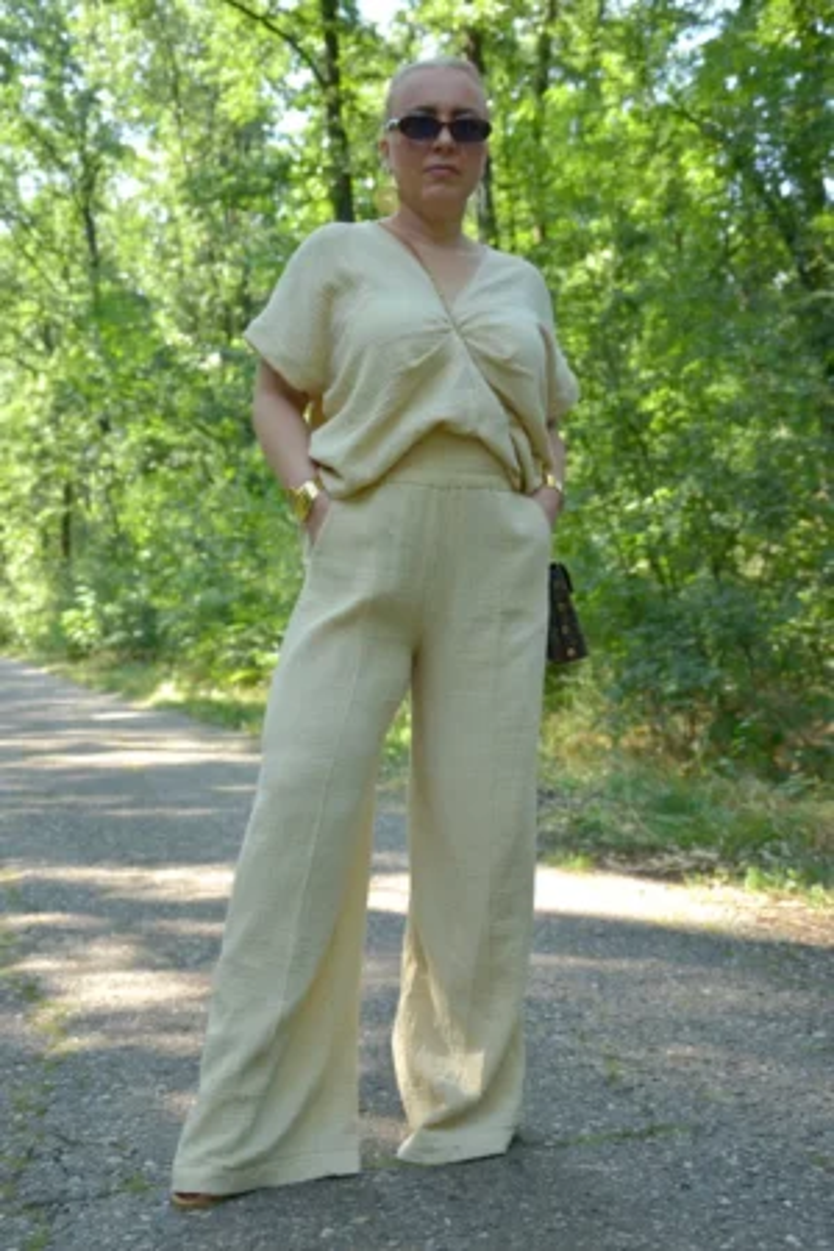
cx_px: 417
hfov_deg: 26.5
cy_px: 626
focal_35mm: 51
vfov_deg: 38.9
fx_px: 1772
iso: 640
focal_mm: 34
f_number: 5
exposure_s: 1/320
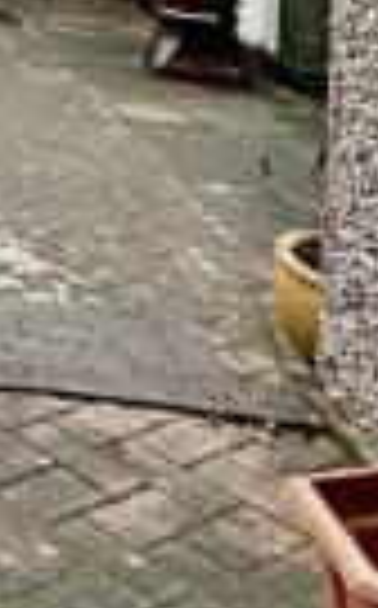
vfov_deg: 27.1
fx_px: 1058
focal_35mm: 64
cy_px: -173
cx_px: -718
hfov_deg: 11.9
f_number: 2.2
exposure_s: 1/99
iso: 200
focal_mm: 2.22
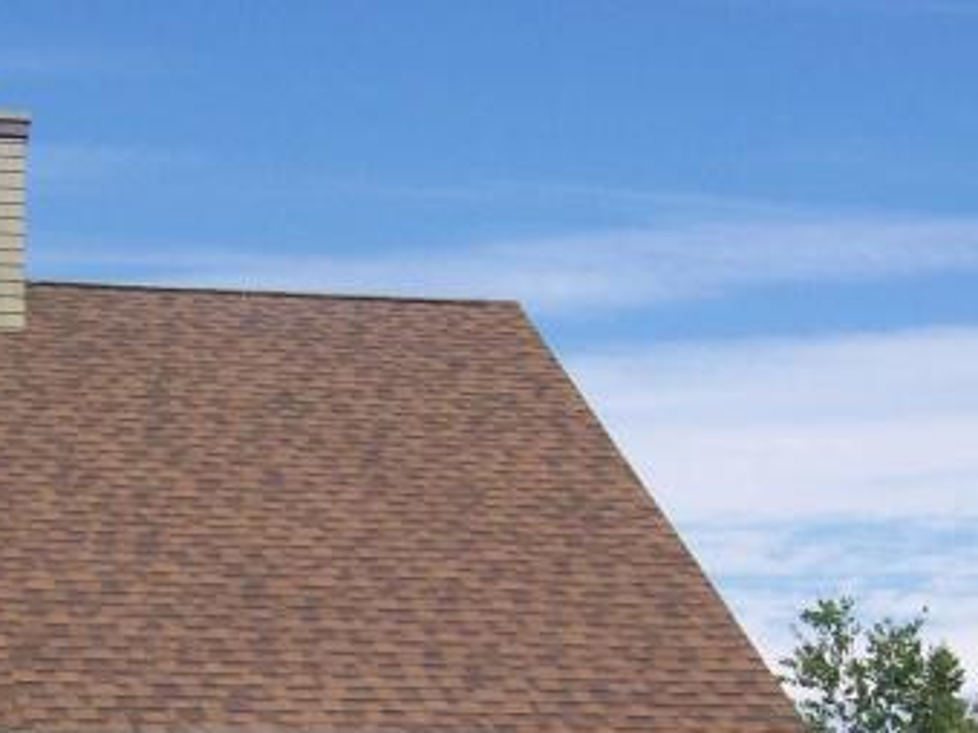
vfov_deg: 16.7
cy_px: 843
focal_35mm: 85
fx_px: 2401
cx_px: 239
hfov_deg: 22.8
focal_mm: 6
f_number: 4.8
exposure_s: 1/527
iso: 80
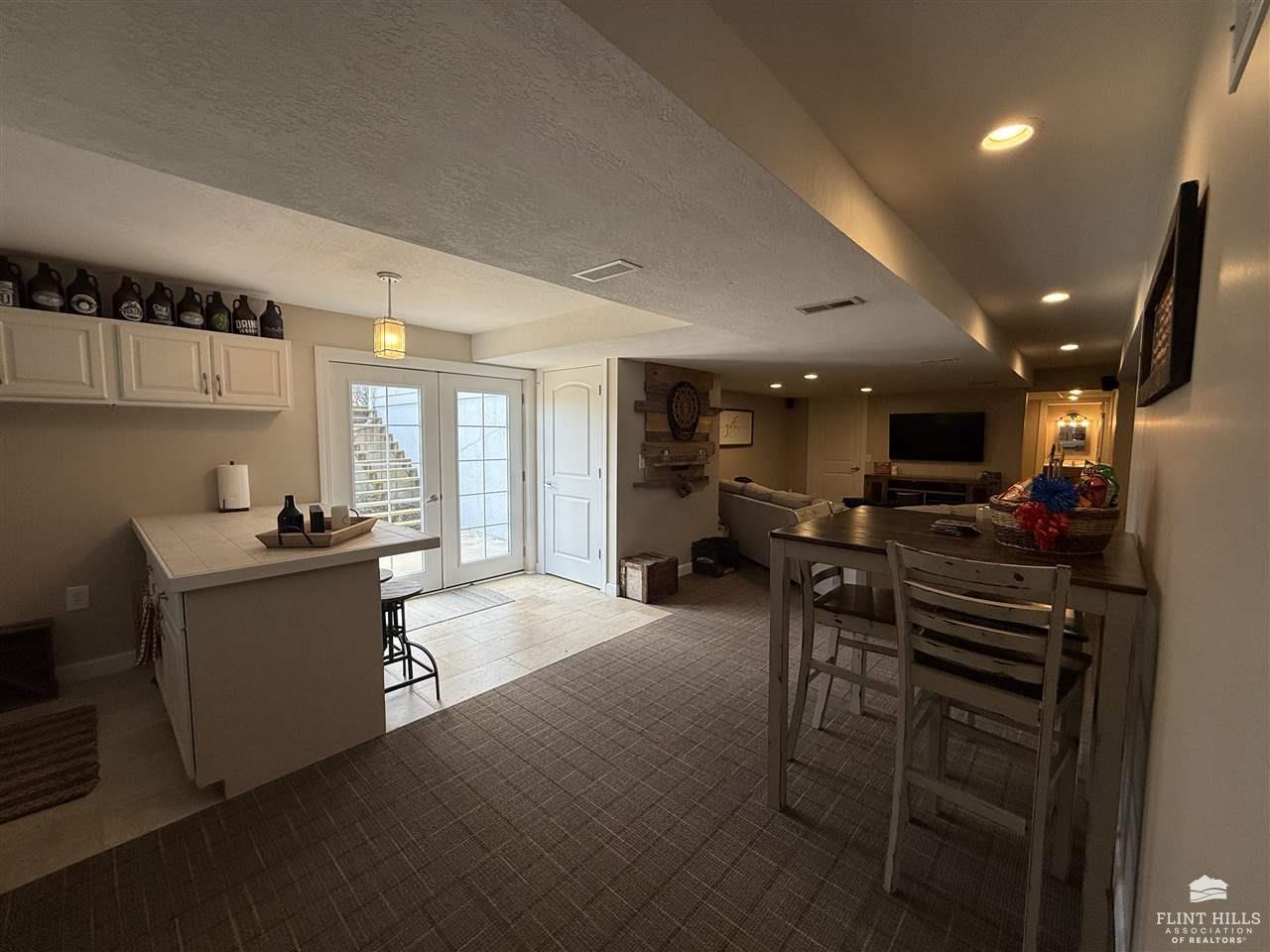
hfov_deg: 102.1
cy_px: 476
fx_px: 514
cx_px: 635
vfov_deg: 85.7
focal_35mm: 14
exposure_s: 1/120
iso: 80
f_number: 2.2
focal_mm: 2.22
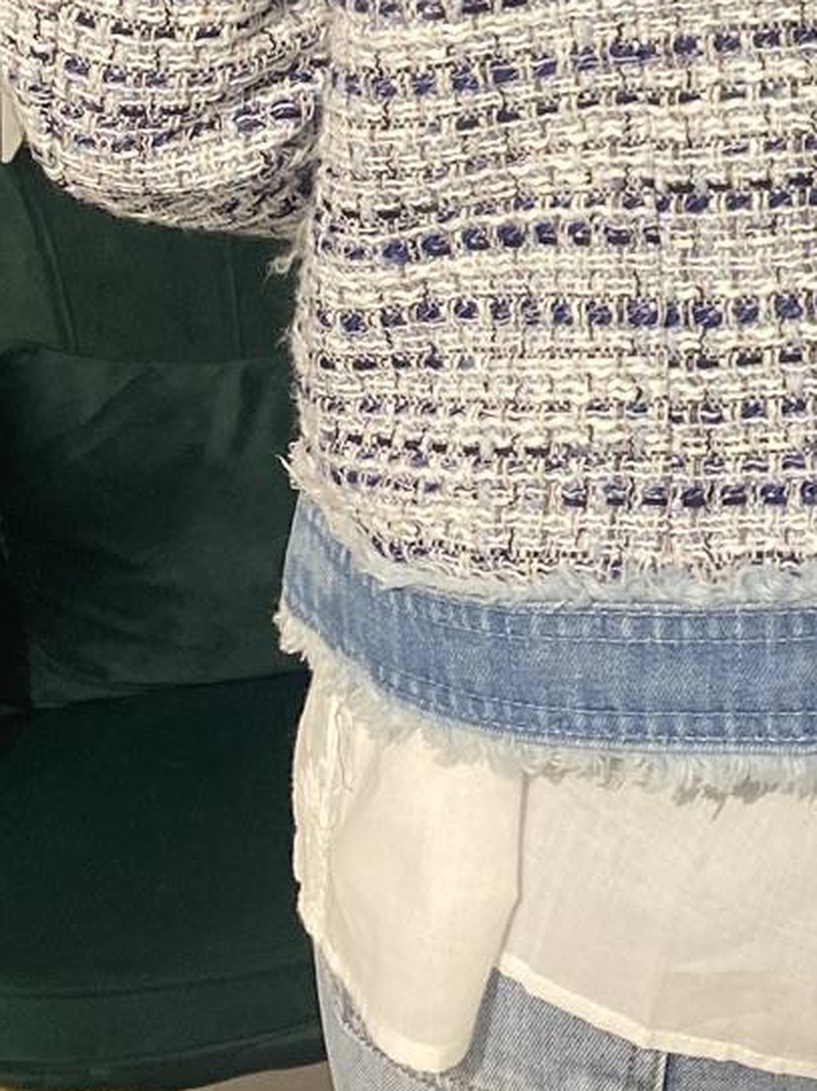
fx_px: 3023
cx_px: 1089
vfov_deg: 18.9
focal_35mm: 96
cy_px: -332
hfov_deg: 14.7
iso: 80
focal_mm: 4.25
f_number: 1.8
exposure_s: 1/100
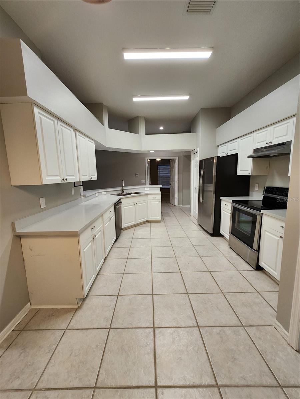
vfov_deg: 106.2
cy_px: 200
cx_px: 150
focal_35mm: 13
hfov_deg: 89.9
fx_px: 150
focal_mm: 1.74
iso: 80
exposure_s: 1/60
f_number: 2.2
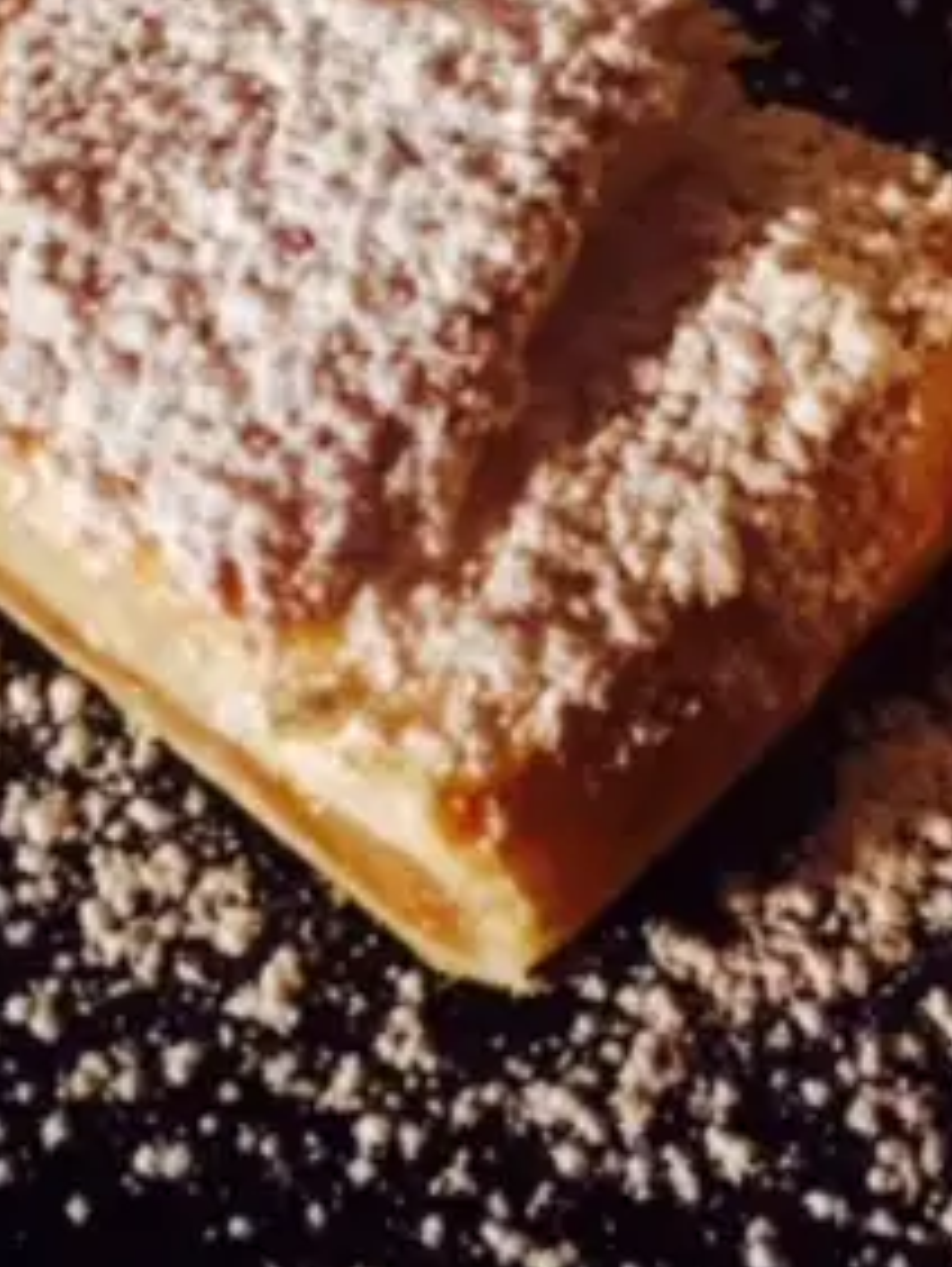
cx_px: 629
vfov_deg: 26.2
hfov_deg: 19.9
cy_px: 476
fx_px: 2709
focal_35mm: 74
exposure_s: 1/17
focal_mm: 4.15
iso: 400
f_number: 2.2
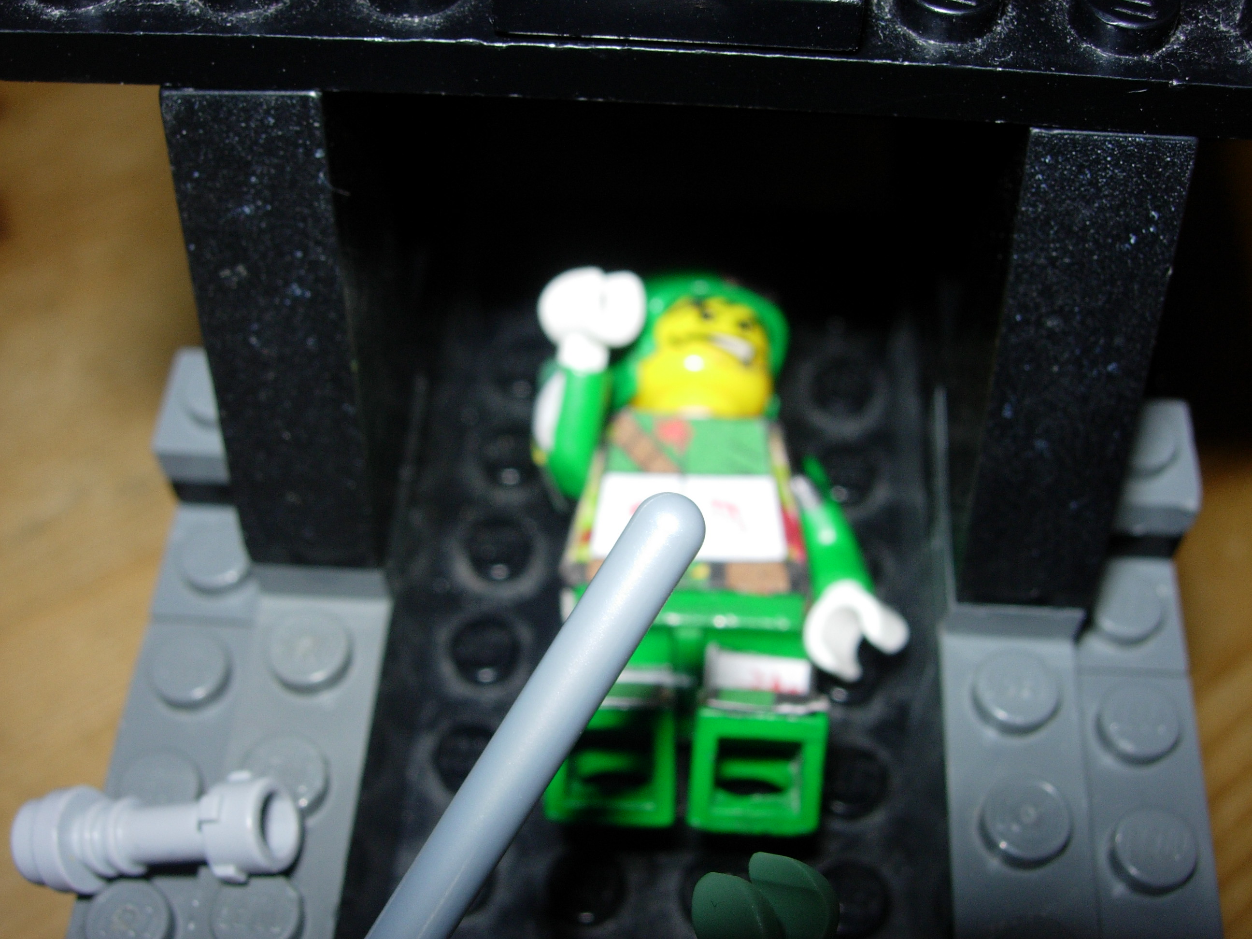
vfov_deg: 35.1
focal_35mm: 41
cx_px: 626
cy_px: 470
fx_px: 1483
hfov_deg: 45.8
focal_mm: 8.5
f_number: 4.9
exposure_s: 1/64
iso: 79
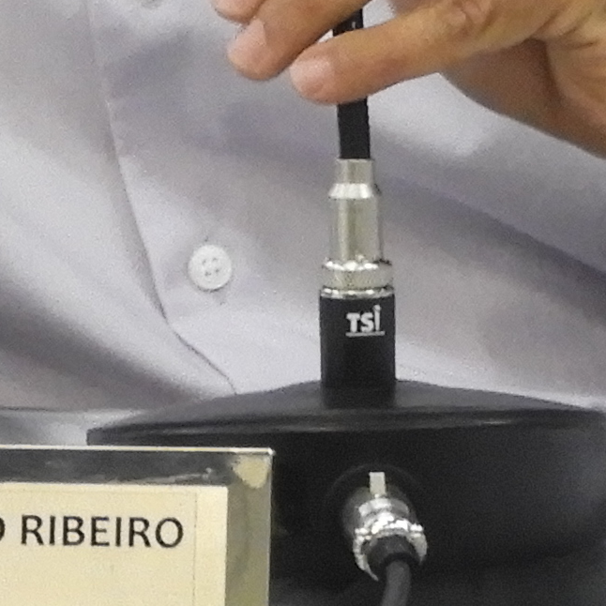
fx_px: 21074
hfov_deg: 1.6
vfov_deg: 1.6
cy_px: -180
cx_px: 186
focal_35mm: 1064
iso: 400
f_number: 5.2
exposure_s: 1/10
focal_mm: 26.9
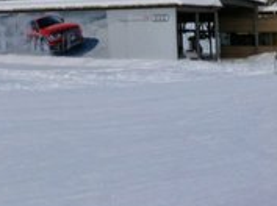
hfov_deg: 24.0
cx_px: 20
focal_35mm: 79
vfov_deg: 18.2
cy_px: 4
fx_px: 631
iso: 80
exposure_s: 1/794
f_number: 2.8
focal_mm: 3.85
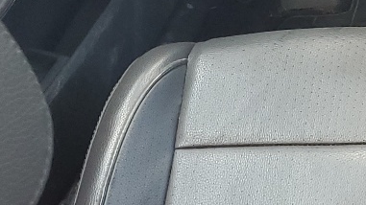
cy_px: 29
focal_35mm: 119
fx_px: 1154
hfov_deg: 15.7
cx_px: 638
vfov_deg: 10.1
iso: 76
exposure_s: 1/120
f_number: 1.5
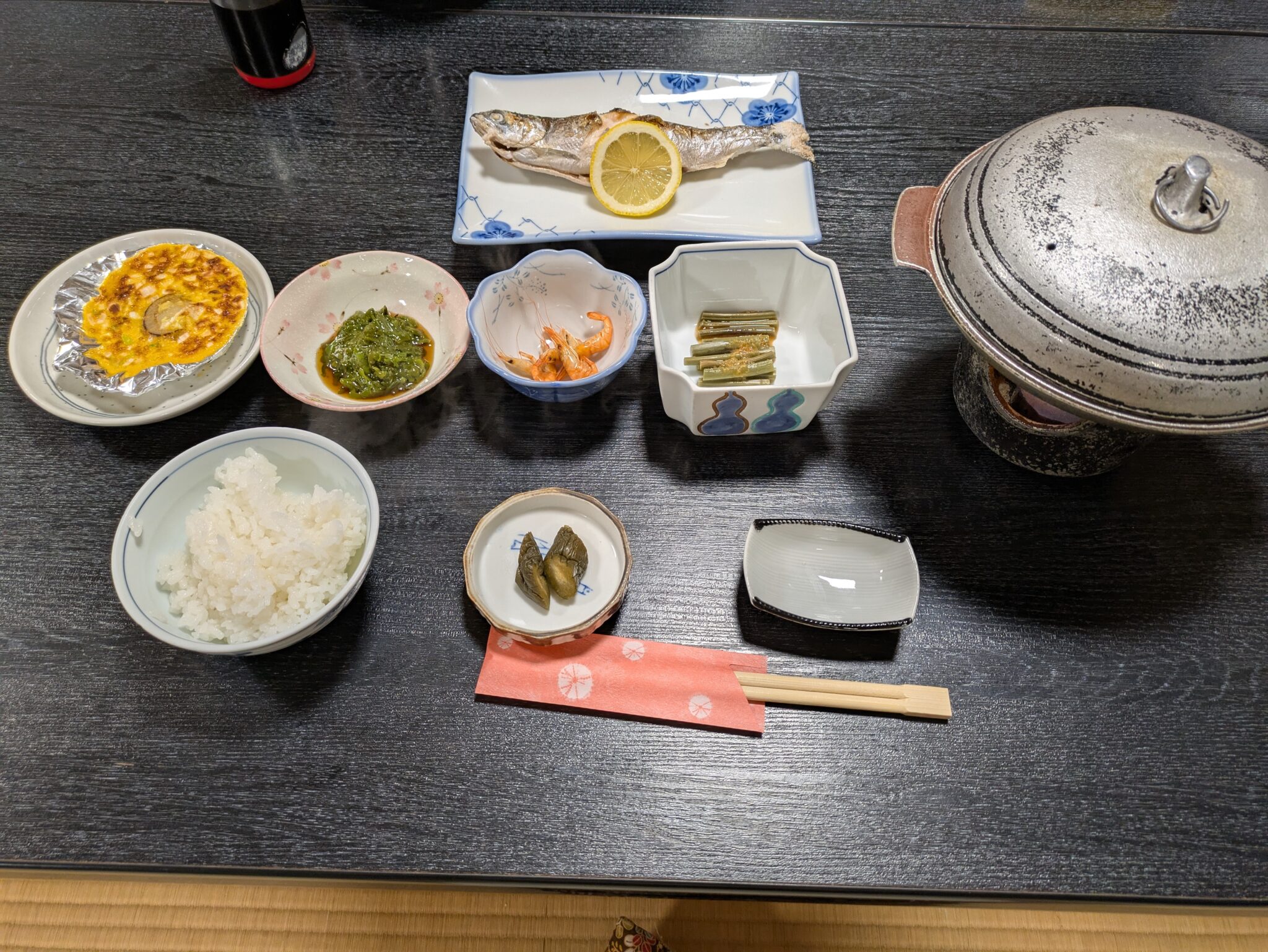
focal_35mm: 25
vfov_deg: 54.9
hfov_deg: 69.4
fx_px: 916
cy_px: 476
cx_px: 634
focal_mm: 5.43
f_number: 1.89
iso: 169
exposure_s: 1/100
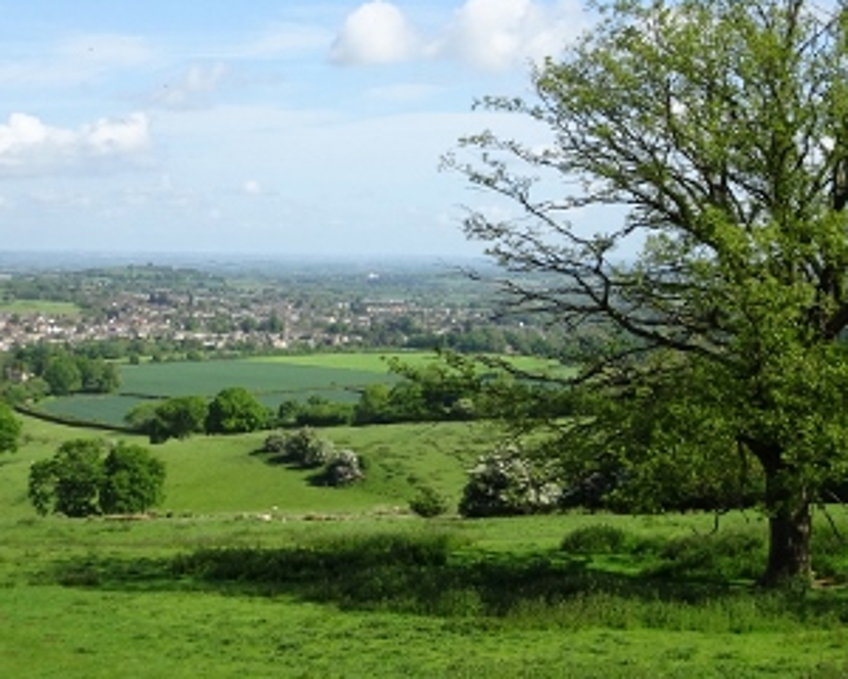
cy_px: 297
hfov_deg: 31.4
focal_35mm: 60
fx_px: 1506
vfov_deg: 25.4
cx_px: 441
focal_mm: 7.05
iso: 80
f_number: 4
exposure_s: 1/500
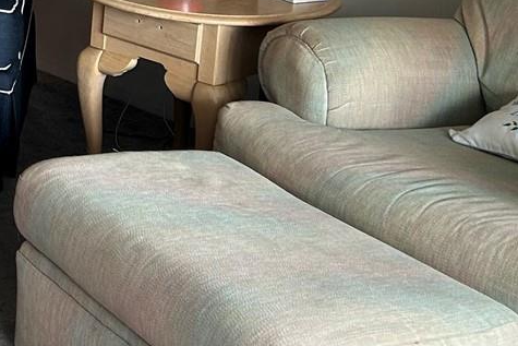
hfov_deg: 19.9
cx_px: -212
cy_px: -169
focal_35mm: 91
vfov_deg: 14.1
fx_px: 1310
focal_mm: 5.7
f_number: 1.5
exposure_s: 1/60
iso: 80
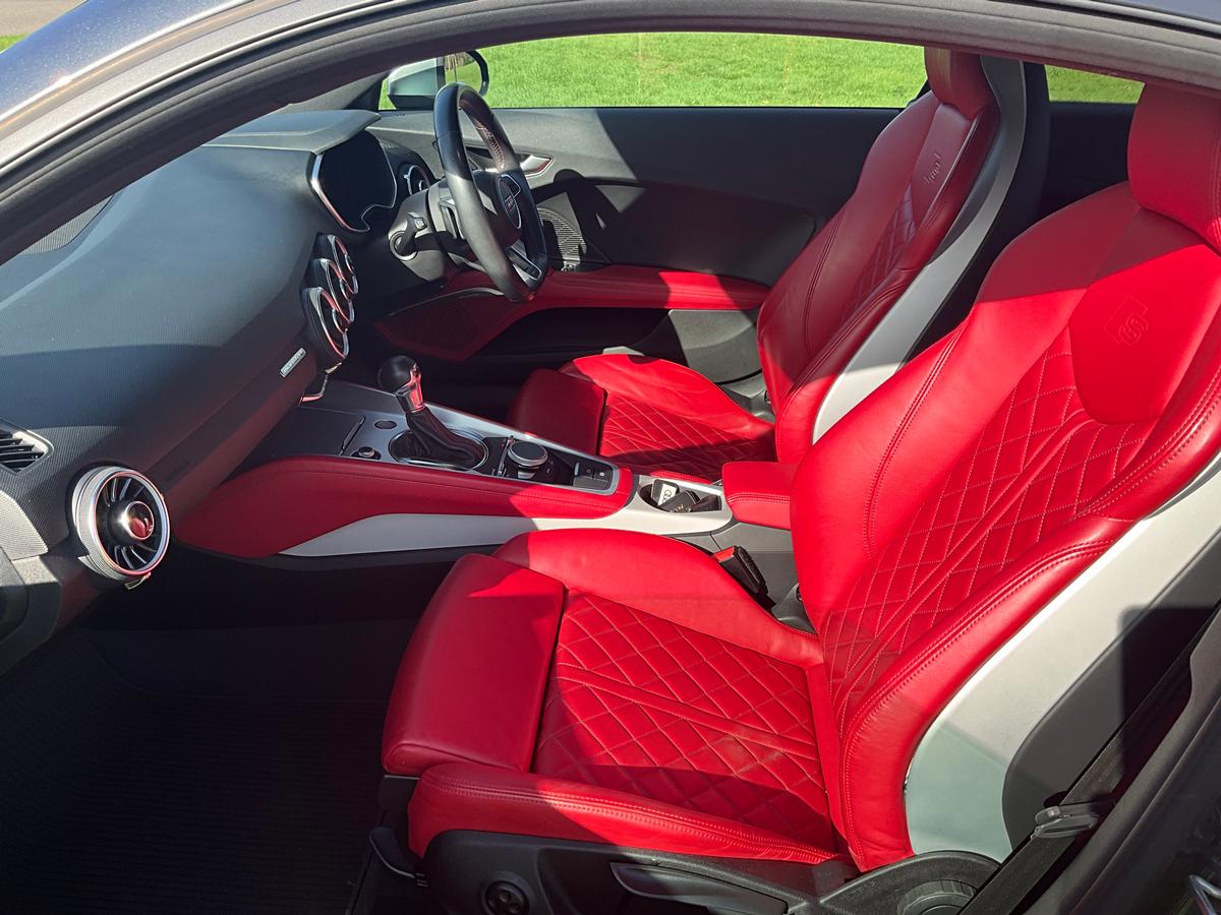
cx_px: 610
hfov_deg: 61.7
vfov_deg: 48.2
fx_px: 1023
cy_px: 458
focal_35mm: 29
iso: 25
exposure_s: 1/469
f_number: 1.8
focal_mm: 3
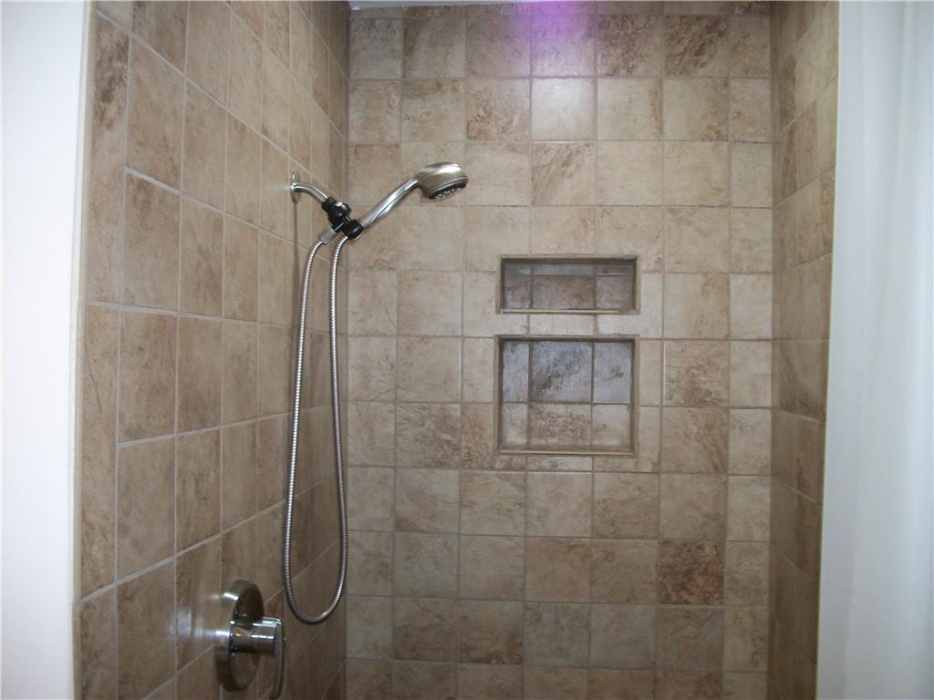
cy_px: 350
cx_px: 467
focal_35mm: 32
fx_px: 863
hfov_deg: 56.8
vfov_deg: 44.2
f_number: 2.9
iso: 80
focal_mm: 5.7
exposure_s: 1/30
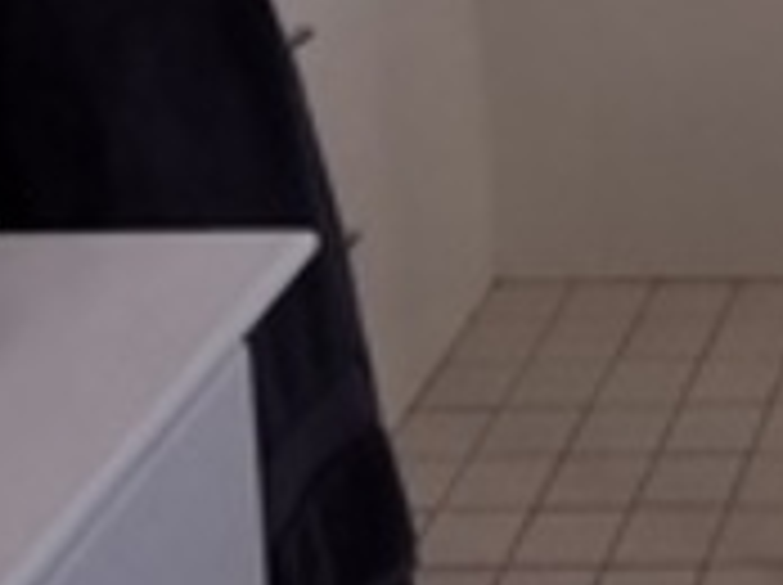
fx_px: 2665
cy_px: -652
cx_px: 1422
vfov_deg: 11.1
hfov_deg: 14.6
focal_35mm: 118
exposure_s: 1/100
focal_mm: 2.35
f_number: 2.2
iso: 250
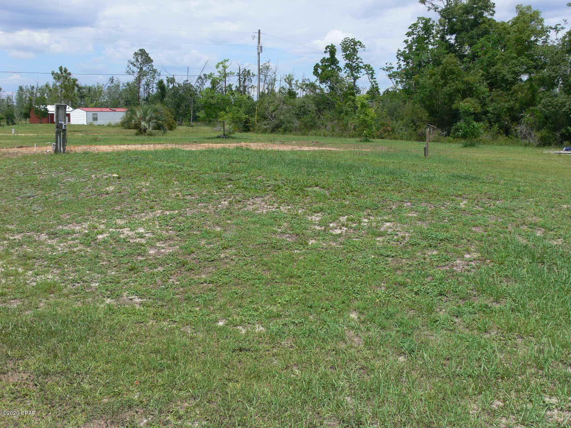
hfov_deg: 51.4
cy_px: 214
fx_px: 594
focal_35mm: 36
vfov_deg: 39.7
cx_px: 286
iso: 80
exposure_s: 1/500
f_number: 5.6
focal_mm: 7.6
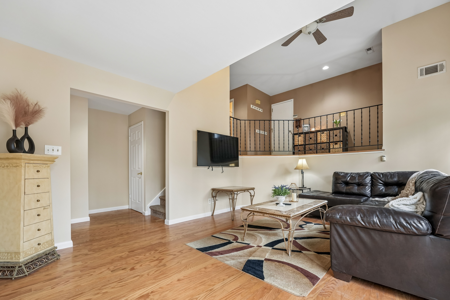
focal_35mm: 14
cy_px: 150
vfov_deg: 81.2
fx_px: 175
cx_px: 225
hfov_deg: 104.3
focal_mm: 14
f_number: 8
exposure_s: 1/10
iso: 400
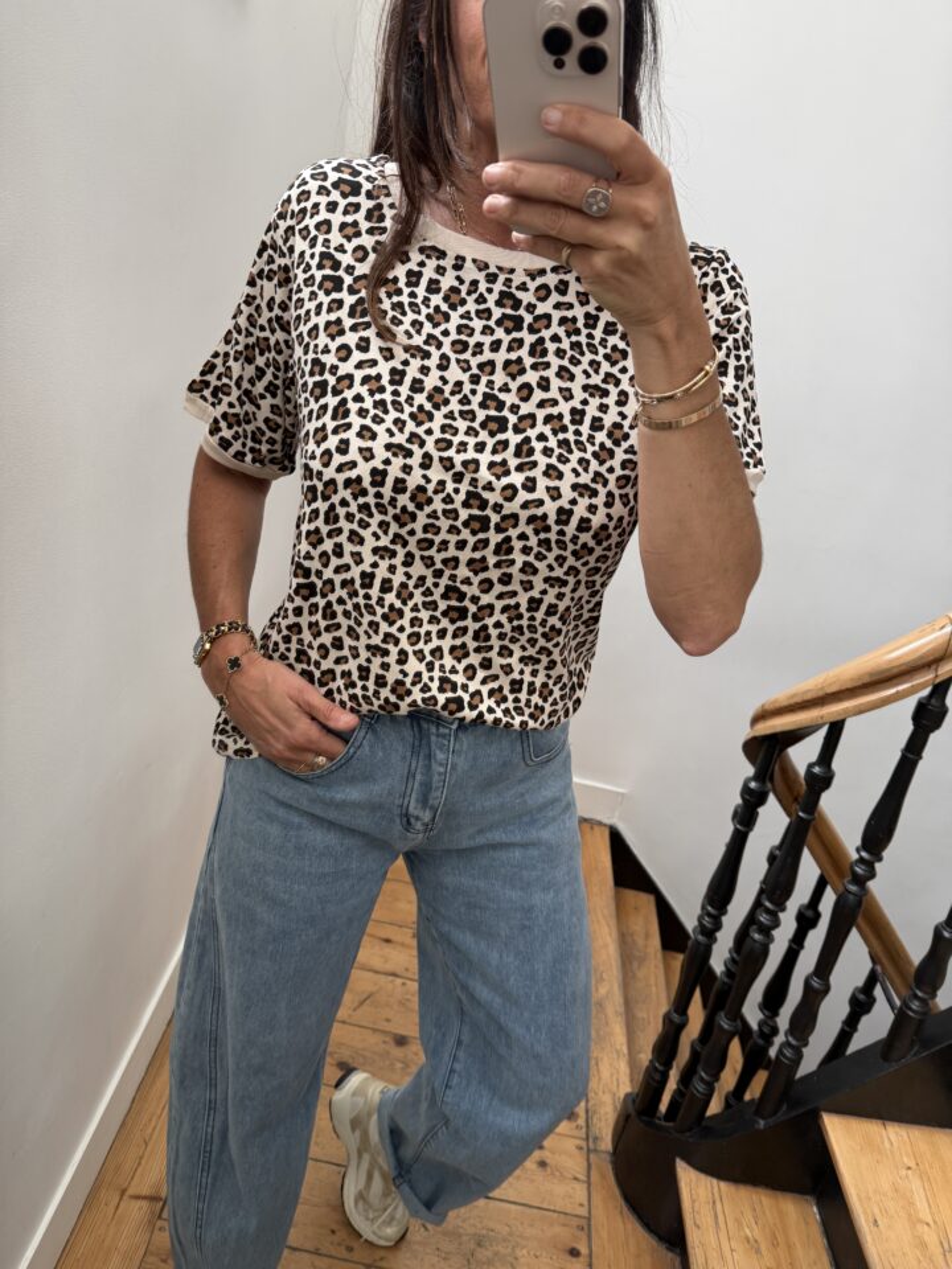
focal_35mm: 24
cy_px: 634
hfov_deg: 56.8
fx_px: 880
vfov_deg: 71.6
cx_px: 476
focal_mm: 6.76
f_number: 1.78
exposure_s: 1/121
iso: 125
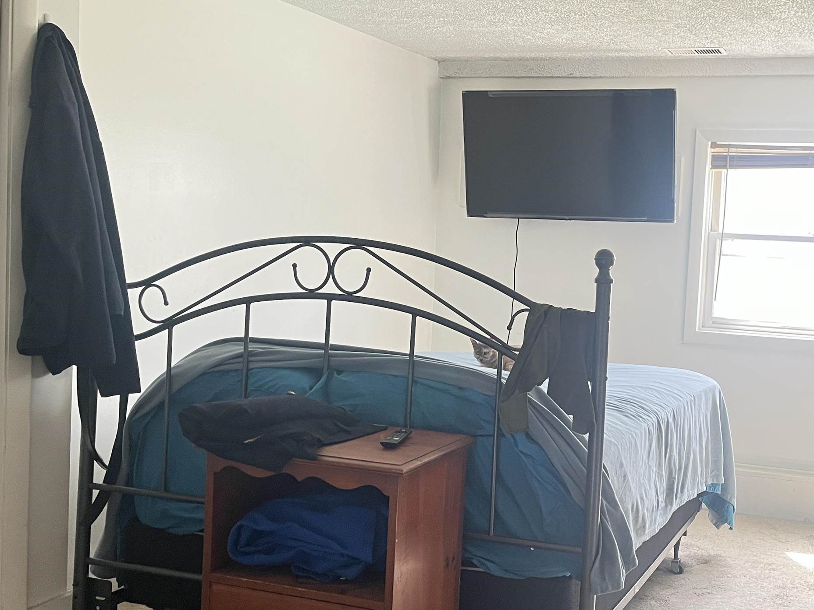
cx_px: 592
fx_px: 1011
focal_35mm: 43
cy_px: 300
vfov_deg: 33.6
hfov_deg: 42.7
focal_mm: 5.1
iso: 250
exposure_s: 1/60
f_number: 1.6
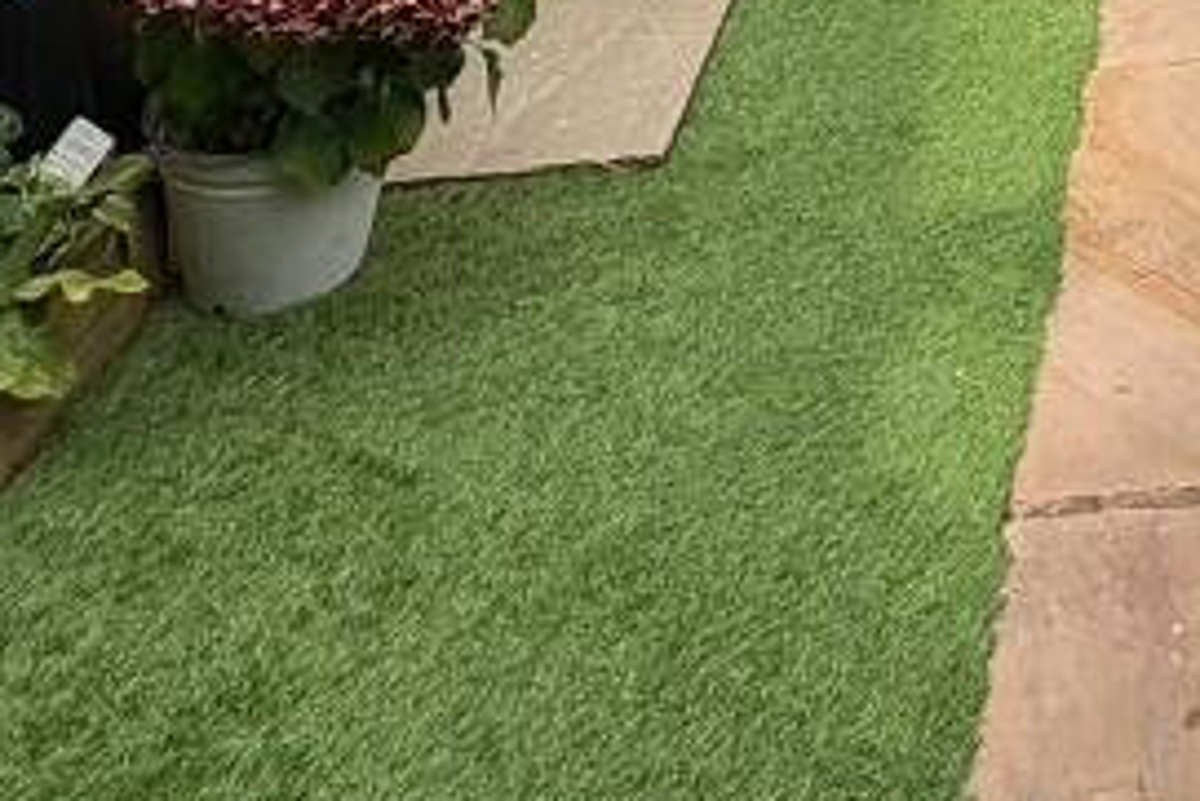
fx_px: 1834
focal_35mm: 55
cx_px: 1452
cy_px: -841
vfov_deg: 17.2
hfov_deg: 30.5
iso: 40
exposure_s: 1/1020
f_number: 2.2
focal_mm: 2.22
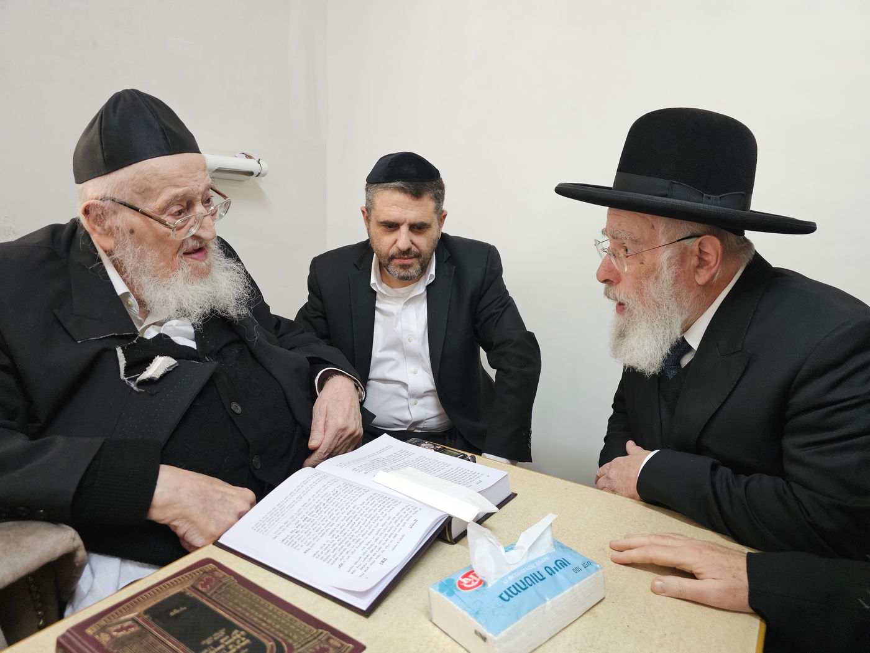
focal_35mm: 23
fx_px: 578
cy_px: 326
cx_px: 435
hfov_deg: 73.9
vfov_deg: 58.9
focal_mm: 6.3
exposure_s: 1/100
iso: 640
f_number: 1.7
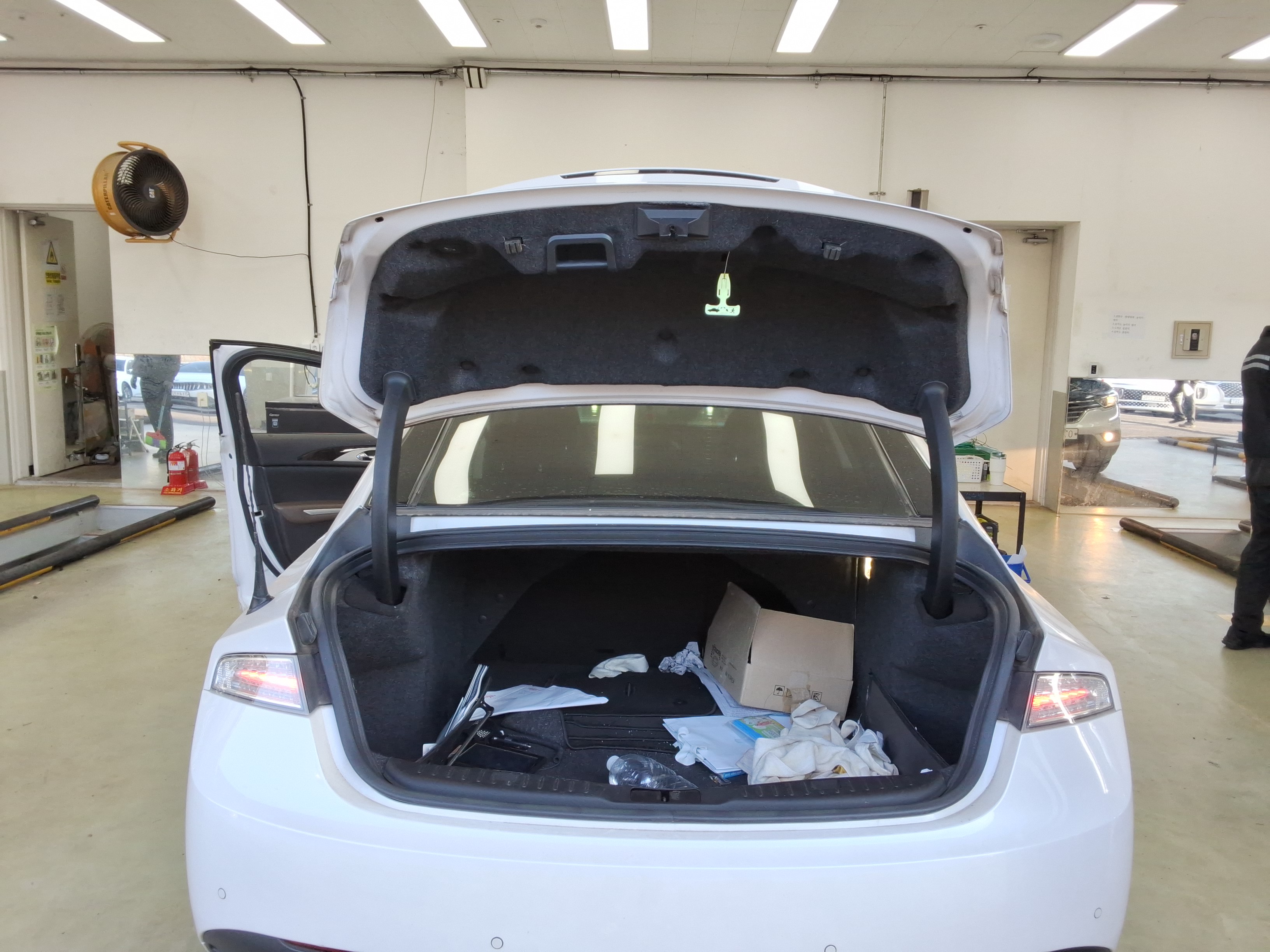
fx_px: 1027
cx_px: 635
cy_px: 476
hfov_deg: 63.4
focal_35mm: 28
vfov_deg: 49.7
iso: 32
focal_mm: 2.91
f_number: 1.9
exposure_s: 1/133
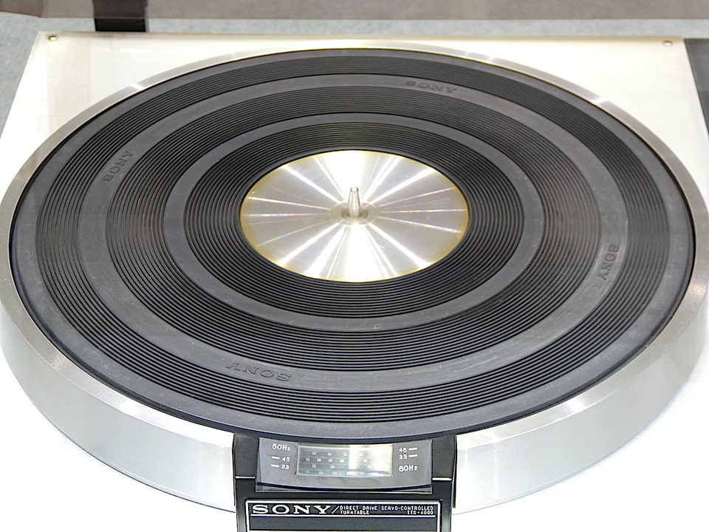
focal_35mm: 79
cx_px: 354
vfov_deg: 18.7
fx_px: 1618
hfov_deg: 24.7
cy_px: 266
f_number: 4.7
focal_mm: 14.1
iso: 200
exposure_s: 1/2.5
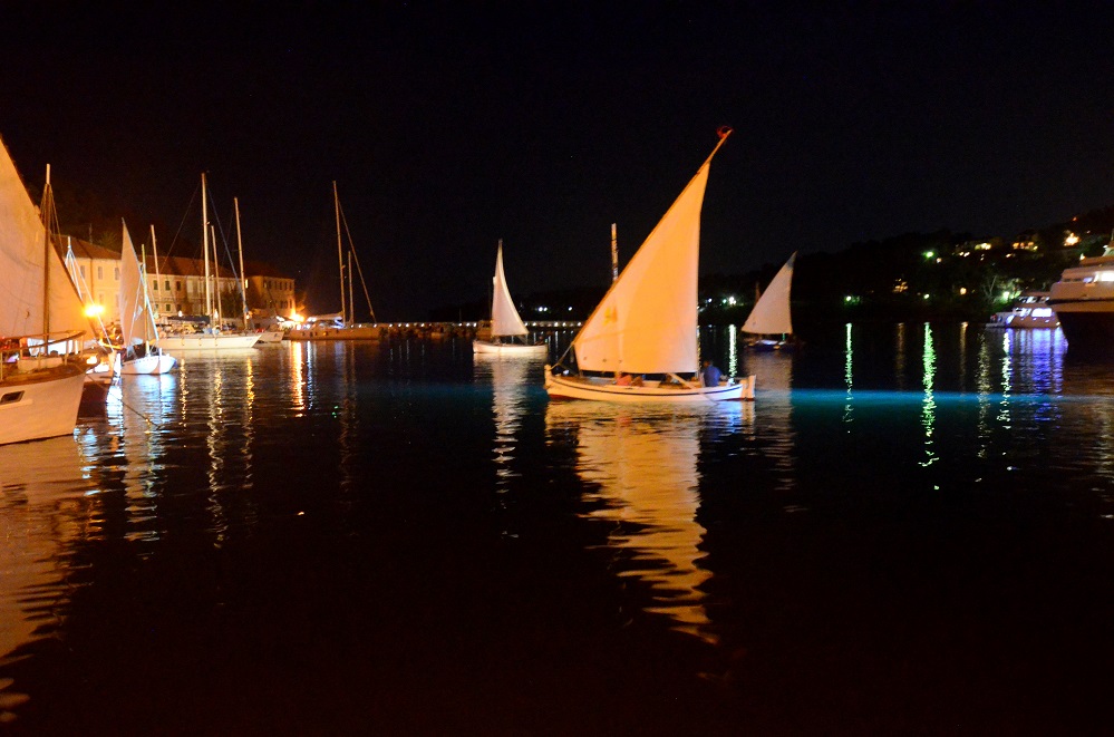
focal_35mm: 36
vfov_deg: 36.7
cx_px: 557
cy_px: 368
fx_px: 1111
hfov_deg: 53.2
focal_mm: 24
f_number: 4
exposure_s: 1/8
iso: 6400
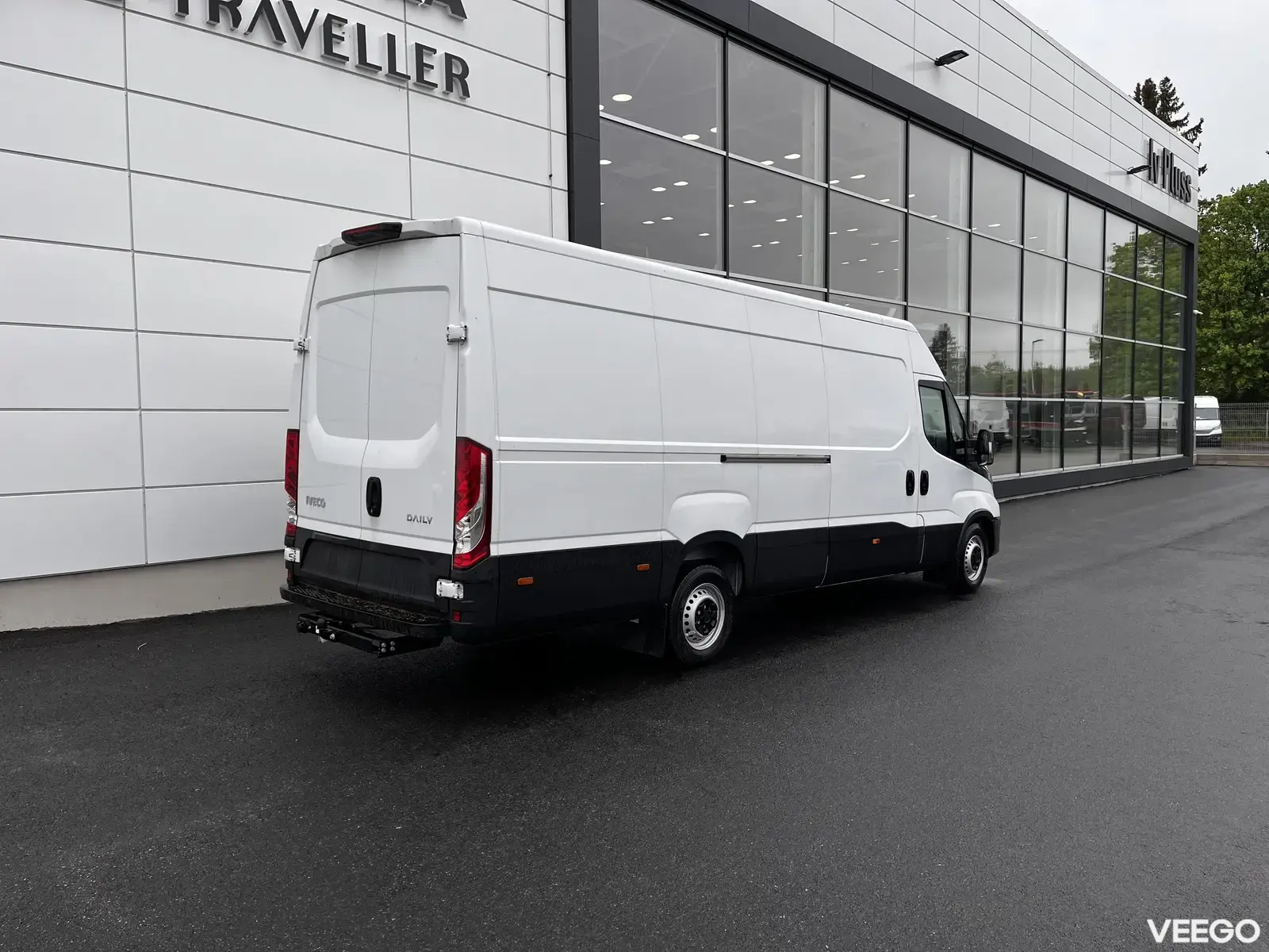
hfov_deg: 67.3
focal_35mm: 26
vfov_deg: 53.1
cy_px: 476
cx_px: 634
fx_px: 953
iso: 50
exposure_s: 1/668
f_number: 1.6
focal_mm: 5.1
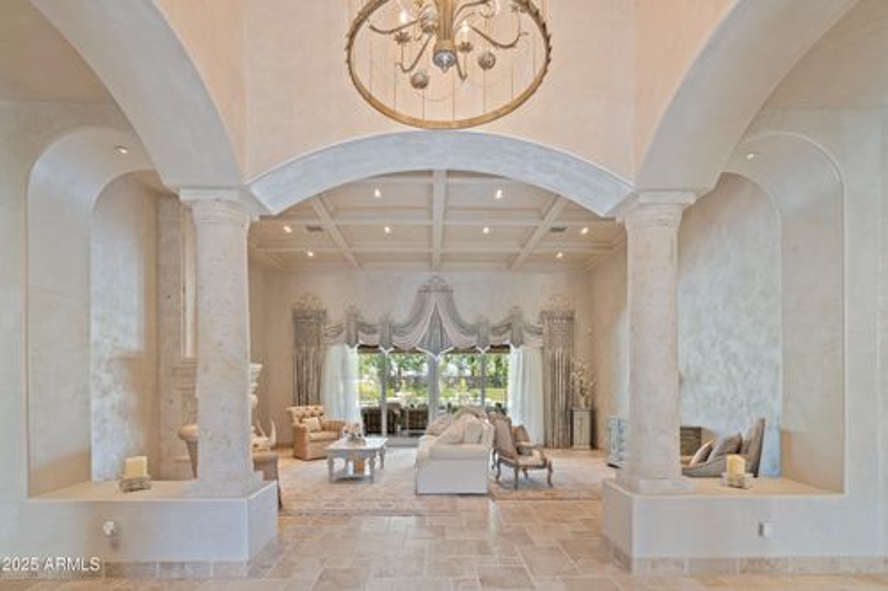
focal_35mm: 16
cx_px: 444
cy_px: 296
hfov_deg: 96.8
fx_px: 395
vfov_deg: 73.7
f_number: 9
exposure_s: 2
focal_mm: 16
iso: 100
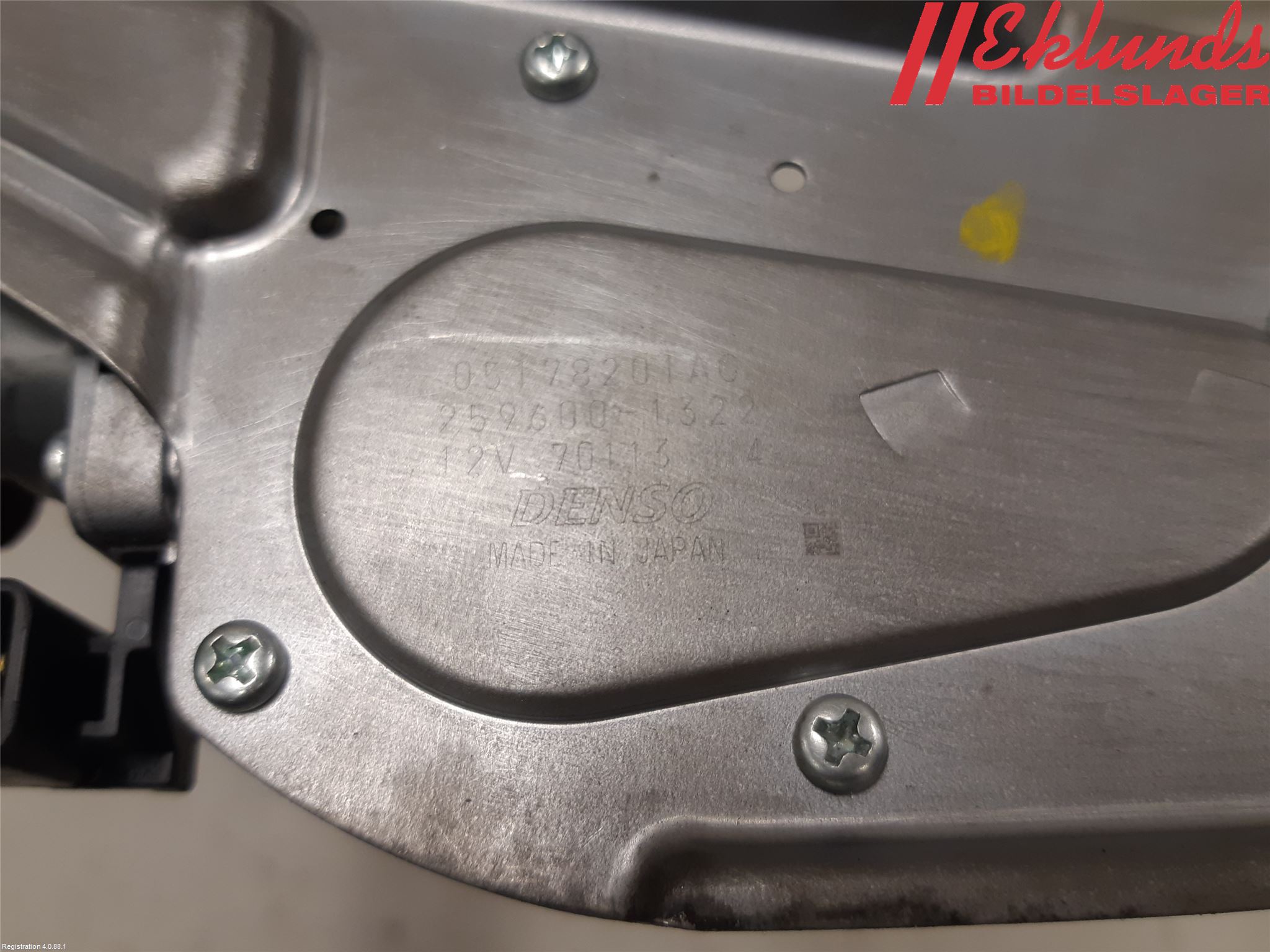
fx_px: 954
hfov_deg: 67.3
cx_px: 635
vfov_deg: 53.1
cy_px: 476
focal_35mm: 26
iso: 80
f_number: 1.7
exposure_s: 1/50
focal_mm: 3.93
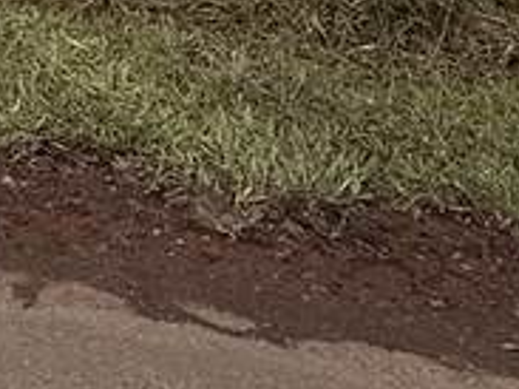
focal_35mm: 98
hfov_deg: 17.2
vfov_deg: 11.7
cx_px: -357
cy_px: -605
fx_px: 1468
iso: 50
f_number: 2.2
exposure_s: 1/3125
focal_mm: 2.22
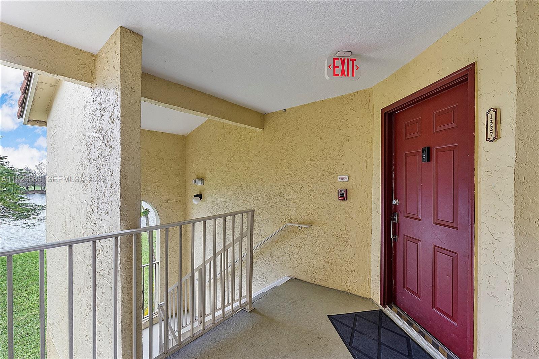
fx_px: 225
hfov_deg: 100.4
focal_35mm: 15
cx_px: 270
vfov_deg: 77.3
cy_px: 180
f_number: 8
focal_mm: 10
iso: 250
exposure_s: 1/50
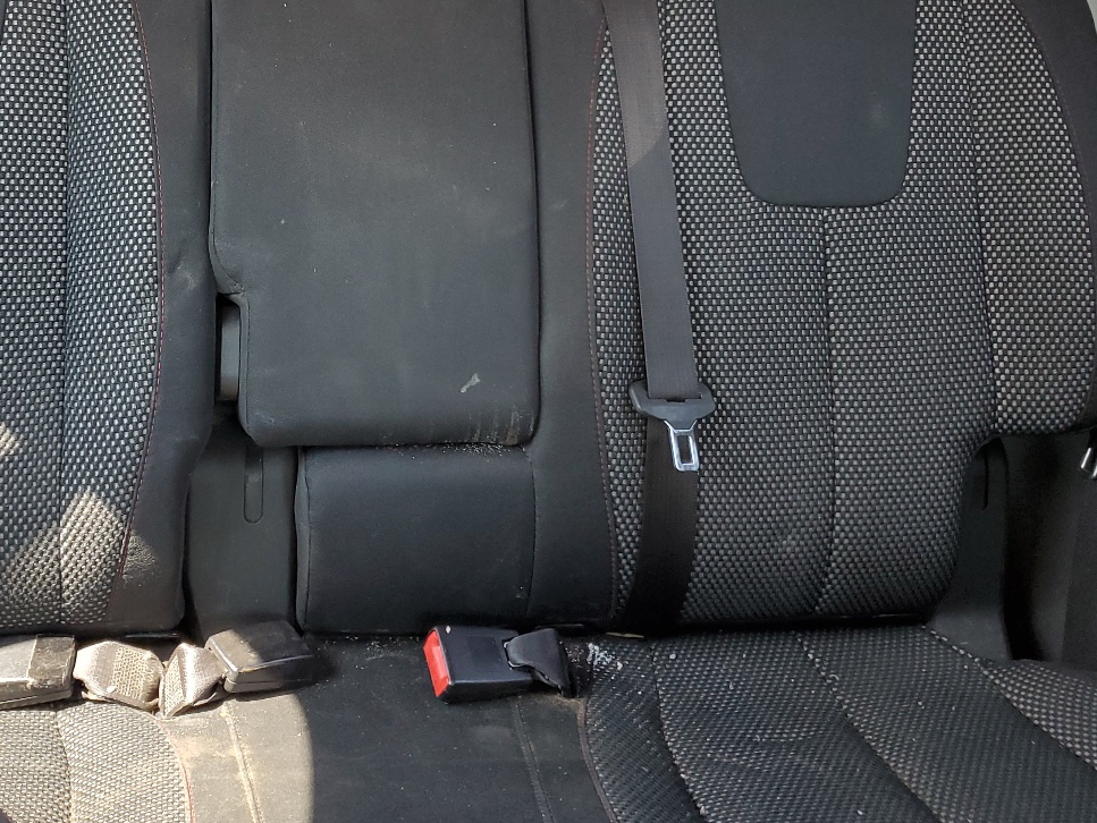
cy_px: 203
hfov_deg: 43.2
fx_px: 1363
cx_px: 368
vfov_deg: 32.9
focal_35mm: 43
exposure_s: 1/60.2
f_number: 1.5
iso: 72
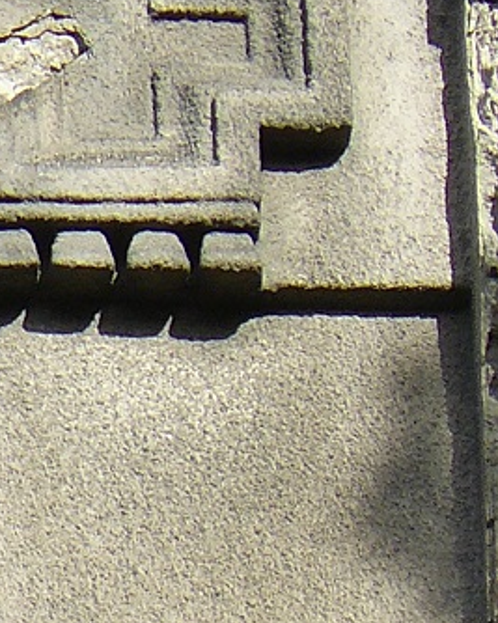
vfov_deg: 1.4
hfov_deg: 1.1
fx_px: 25326
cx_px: -589
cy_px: 653
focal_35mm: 1374
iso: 100
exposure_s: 1/250
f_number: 5.6
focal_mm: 51
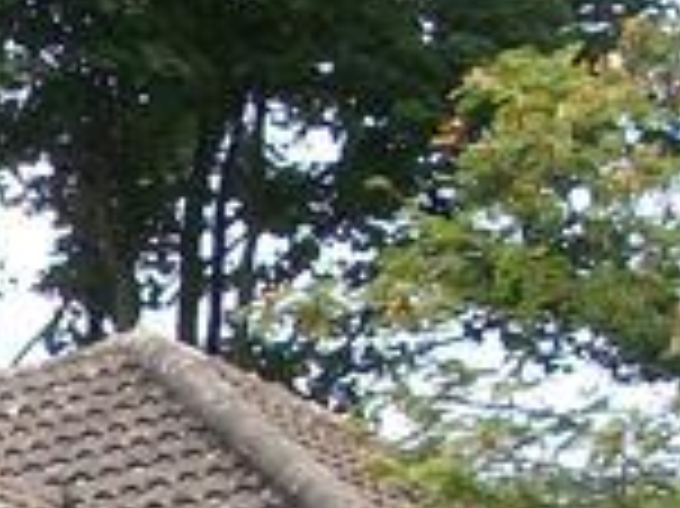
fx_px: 4142
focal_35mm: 211
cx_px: -426
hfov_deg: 9.1
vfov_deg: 6.8
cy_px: 973
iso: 80
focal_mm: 6.3
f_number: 3.1
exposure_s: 1/160
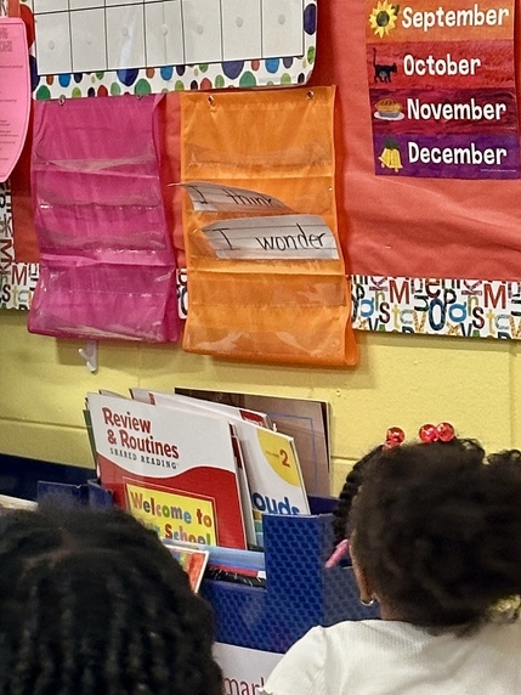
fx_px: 1726
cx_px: 69
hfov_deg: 17.0
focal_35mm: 86
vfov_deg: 22.8
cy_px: 349
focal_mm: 6.86
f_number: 1.78
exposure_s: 1/60
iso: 200
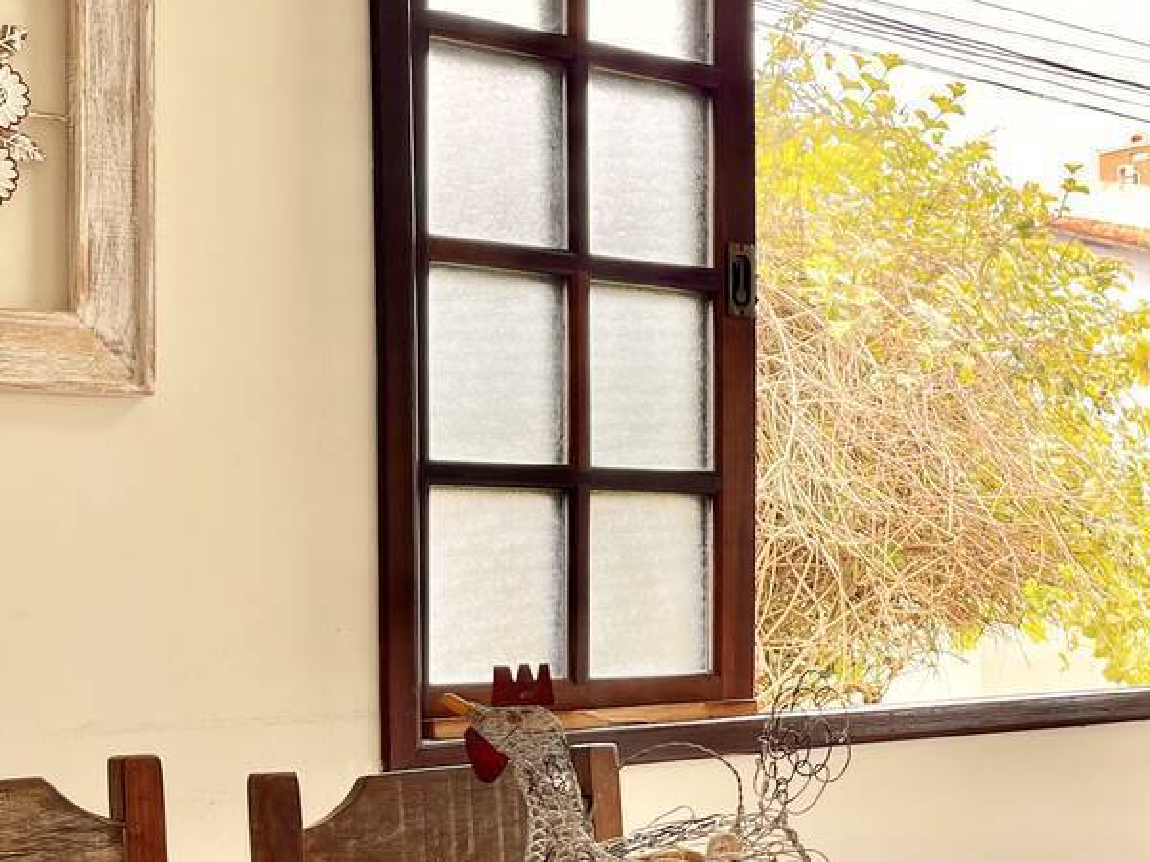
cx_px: 889
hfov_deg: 31.5
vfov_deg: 24.4
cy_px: 536
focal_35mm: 60
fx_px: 1993
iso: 32
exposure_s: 1/221
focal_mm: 5.1
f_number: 1.6
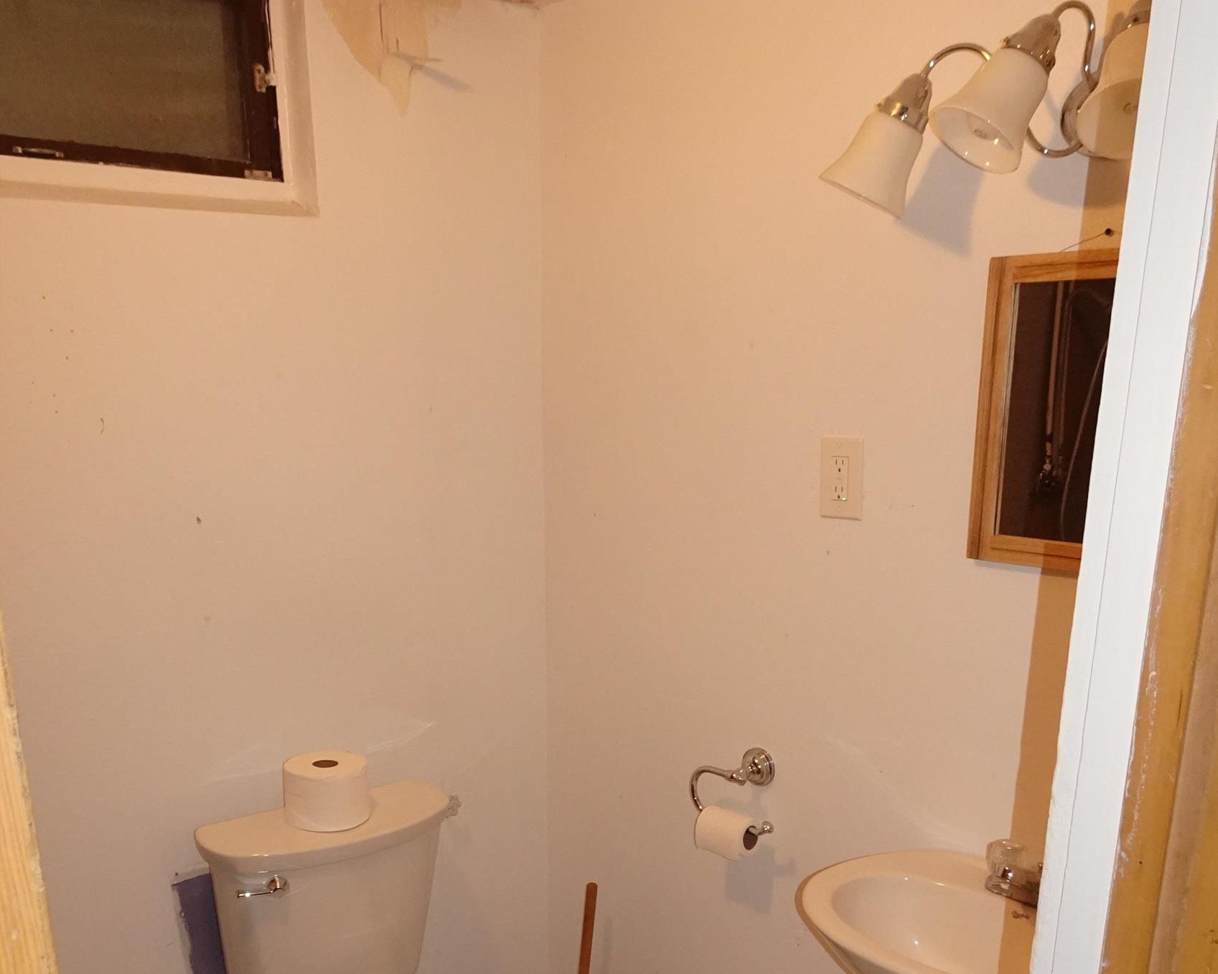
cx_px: 622
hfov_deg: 55.7
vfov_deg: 44.3
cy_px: 729
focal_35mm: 32
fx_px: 1153
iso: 400
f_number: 3.5
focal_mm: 4.25
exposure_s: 1/30
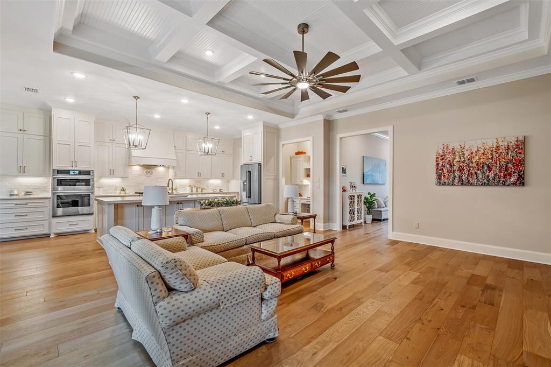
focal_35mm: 16
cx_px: 276
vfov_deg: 73.7
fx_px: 245
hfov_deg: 96.8
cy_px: 184
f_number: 8
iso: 800
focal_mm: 16
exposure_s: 1/13
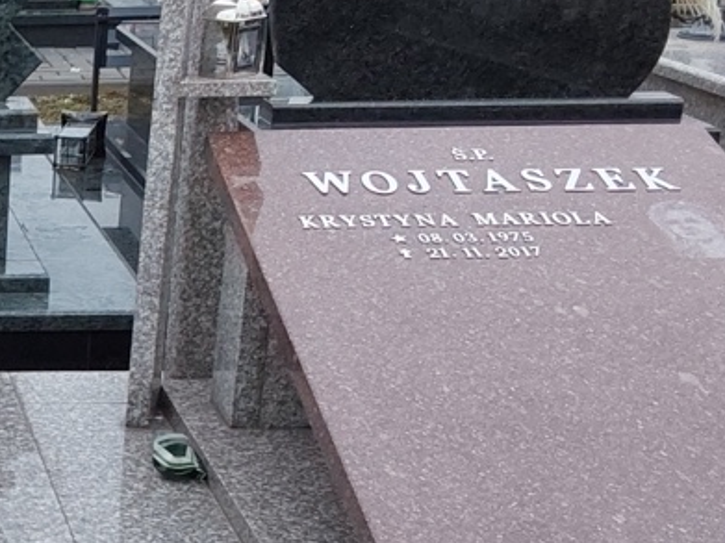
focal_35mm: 86
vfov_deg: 17.0
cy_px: 465
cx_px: -323
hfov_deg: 20.0
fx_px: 1801
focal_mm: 2.91
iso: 50
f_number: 1.9
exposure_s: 1/535
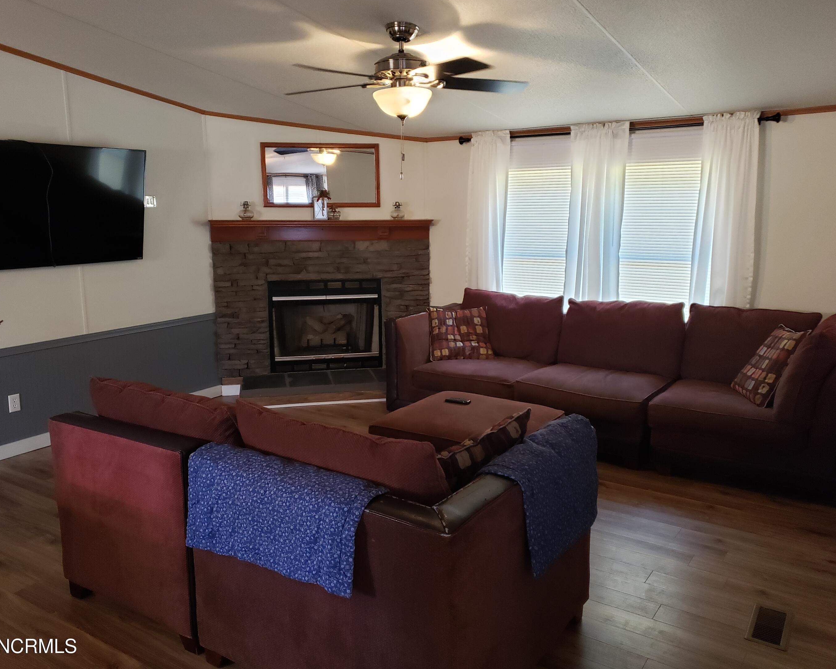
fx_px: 693
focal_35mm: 28
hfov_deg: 62.2
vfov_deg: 51.5
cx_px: 393
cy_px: 332
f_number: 1.5
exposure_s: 1/60
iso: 320
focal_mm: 4.3
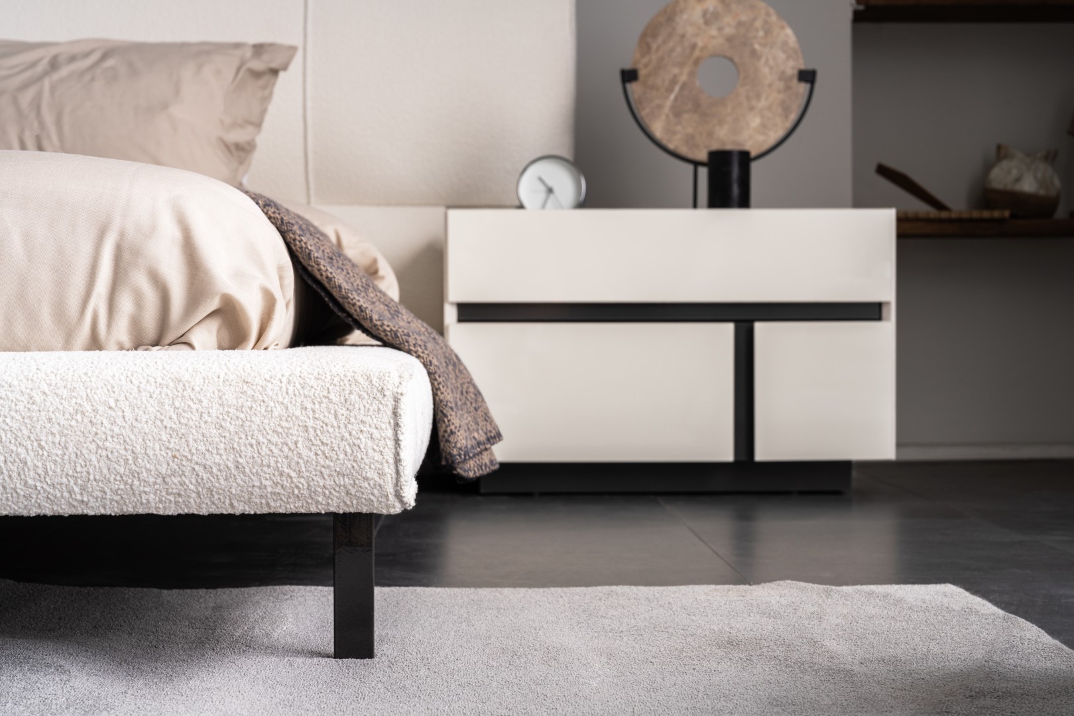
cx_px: 537
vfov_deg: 19.5
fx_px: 2088
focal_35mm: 70
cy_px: 358
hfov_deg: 28.8
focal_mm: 70
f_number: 11
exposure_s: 1/160
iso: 100
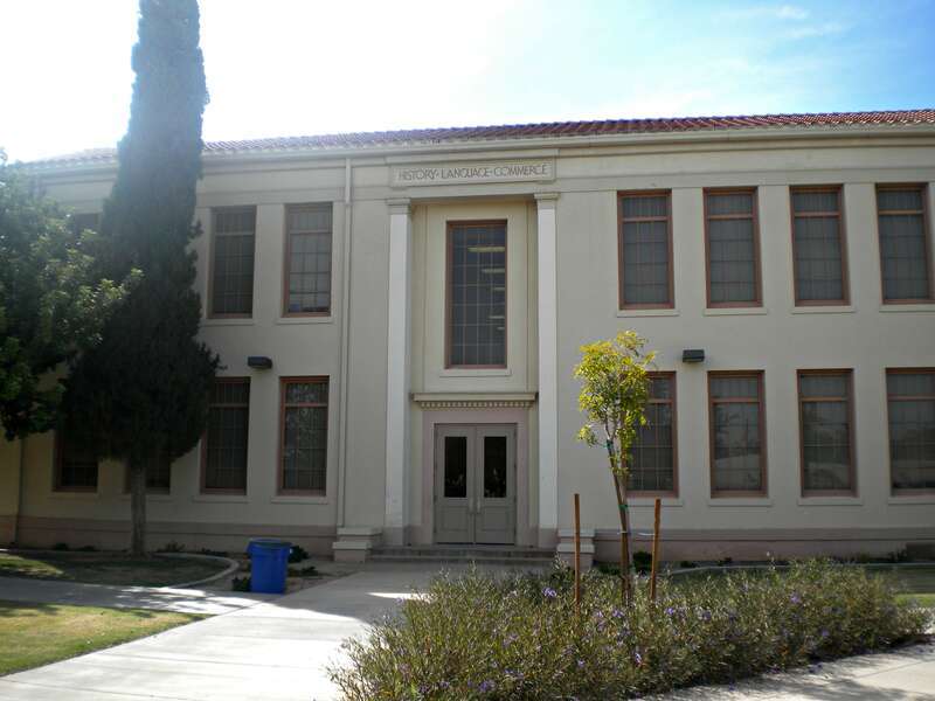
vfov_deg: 40.7
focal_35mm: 35
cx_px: 468
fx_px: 945
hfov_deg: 52.6
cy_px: 350
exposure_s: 1/347
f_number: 4.6
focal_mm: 6.3
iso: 80
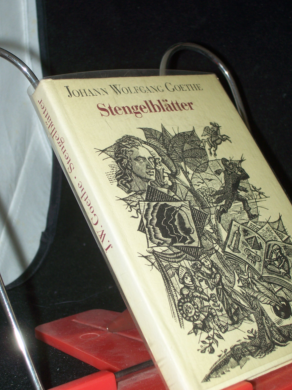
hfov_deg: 21.6
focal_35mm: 68
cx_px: 146
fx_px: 765
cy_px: 199
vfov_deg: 28.6
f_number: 3.6
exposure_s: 1/80
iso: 80
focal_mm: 11
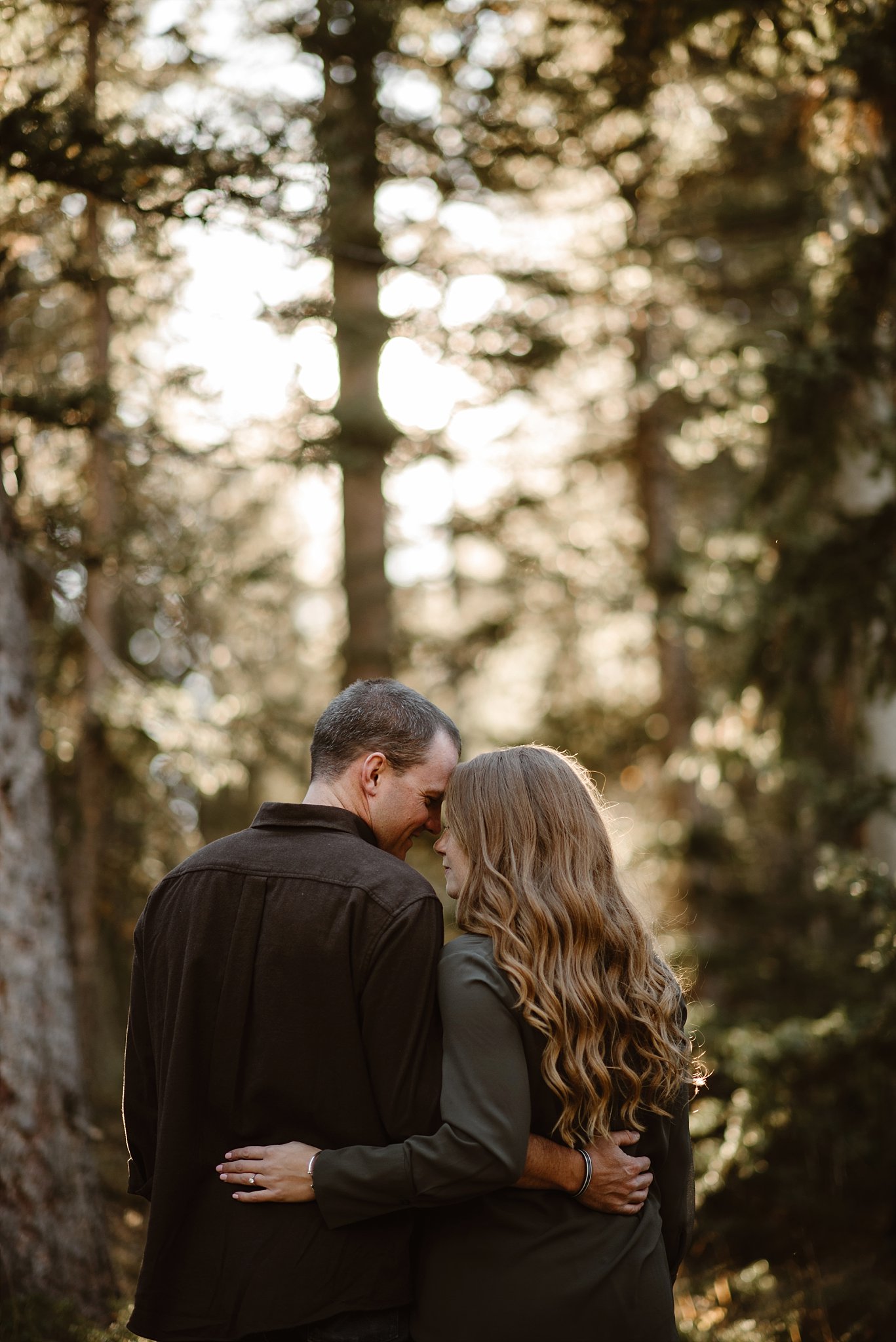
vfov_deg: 23.9
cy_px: 671
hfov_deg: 16.1
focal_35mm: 85
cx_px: 448
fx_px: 3170
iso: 200
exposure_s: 1/400
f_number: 1.4
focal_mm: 85
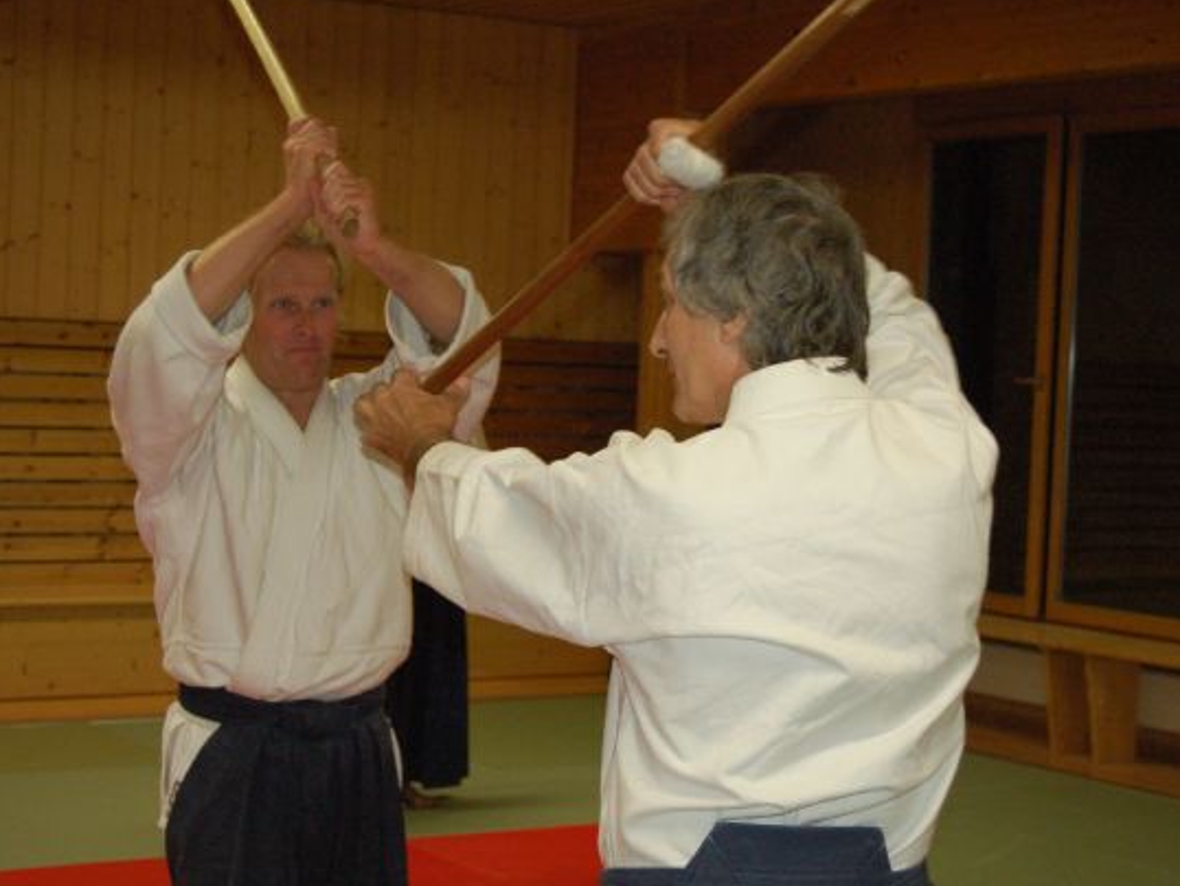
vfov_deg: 20.5
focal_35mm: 72
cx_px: 520
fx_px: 2455
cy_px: 458
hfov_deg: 27.0
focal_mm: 42
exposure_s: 1/60
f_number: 5.3
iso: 1600
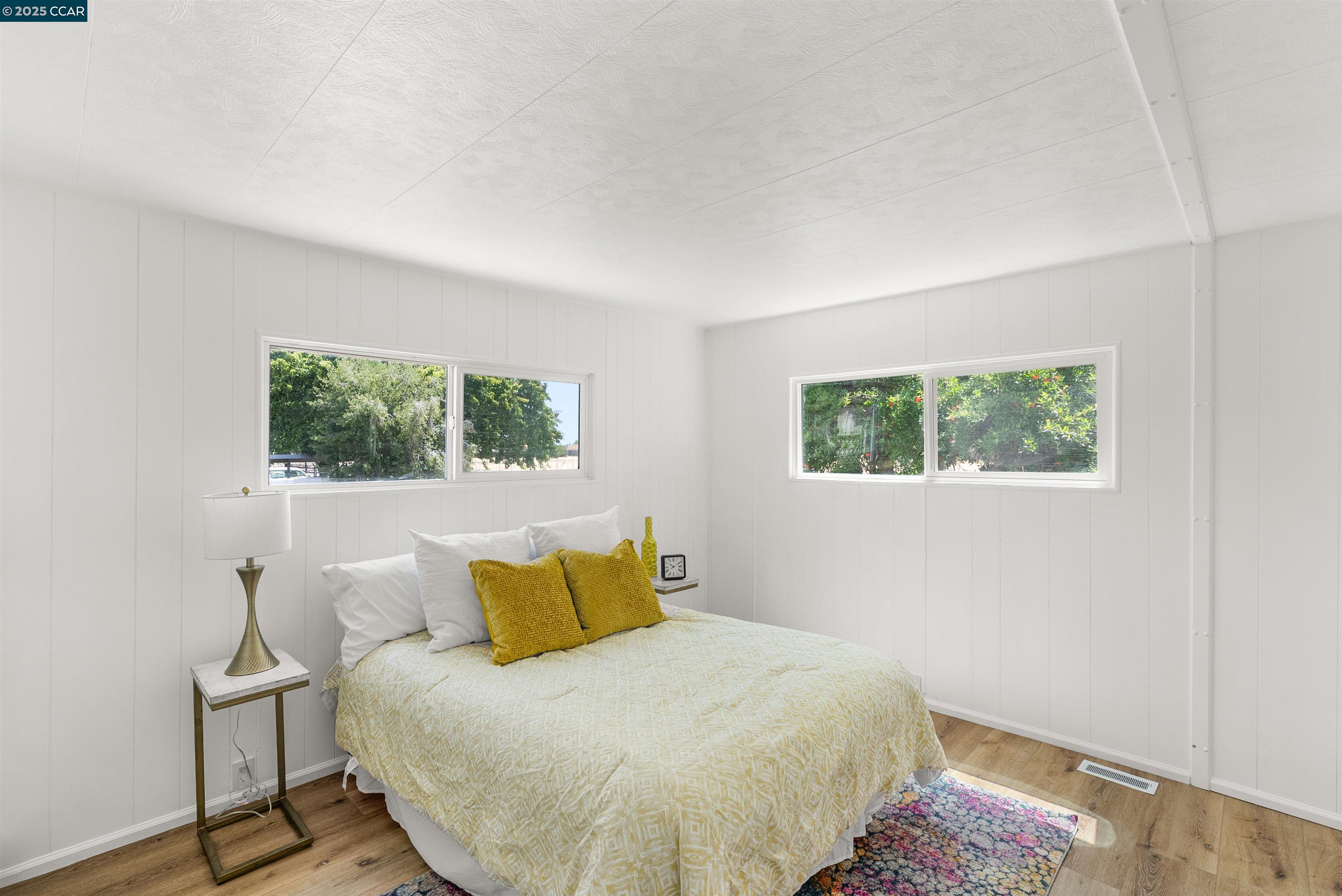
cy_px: 448
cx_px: 671
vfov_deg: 73.8
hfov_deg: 96.7
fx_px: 597
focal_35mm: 16
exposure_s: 1/15
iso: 250
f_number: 8
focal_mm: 16
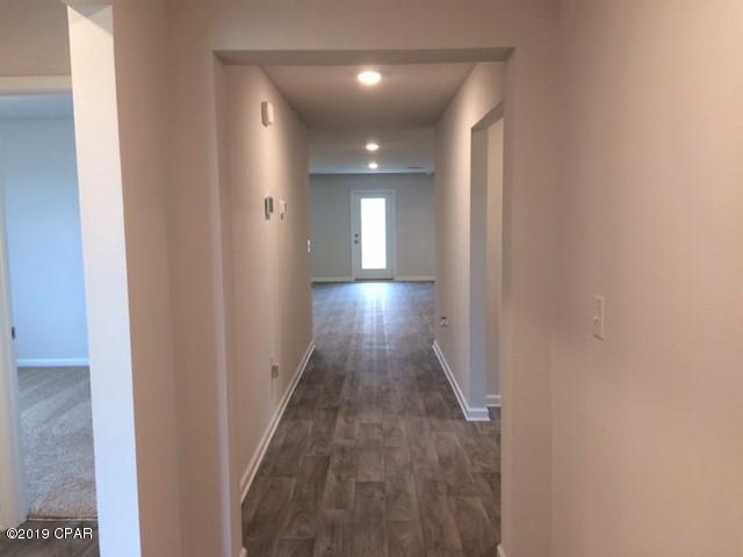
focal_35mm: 29
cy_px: 278
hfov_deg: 61.7
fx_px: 622
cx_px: 372
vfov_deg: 48.2
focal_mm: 4.15
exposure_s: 1/30
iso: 50
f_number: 2.2
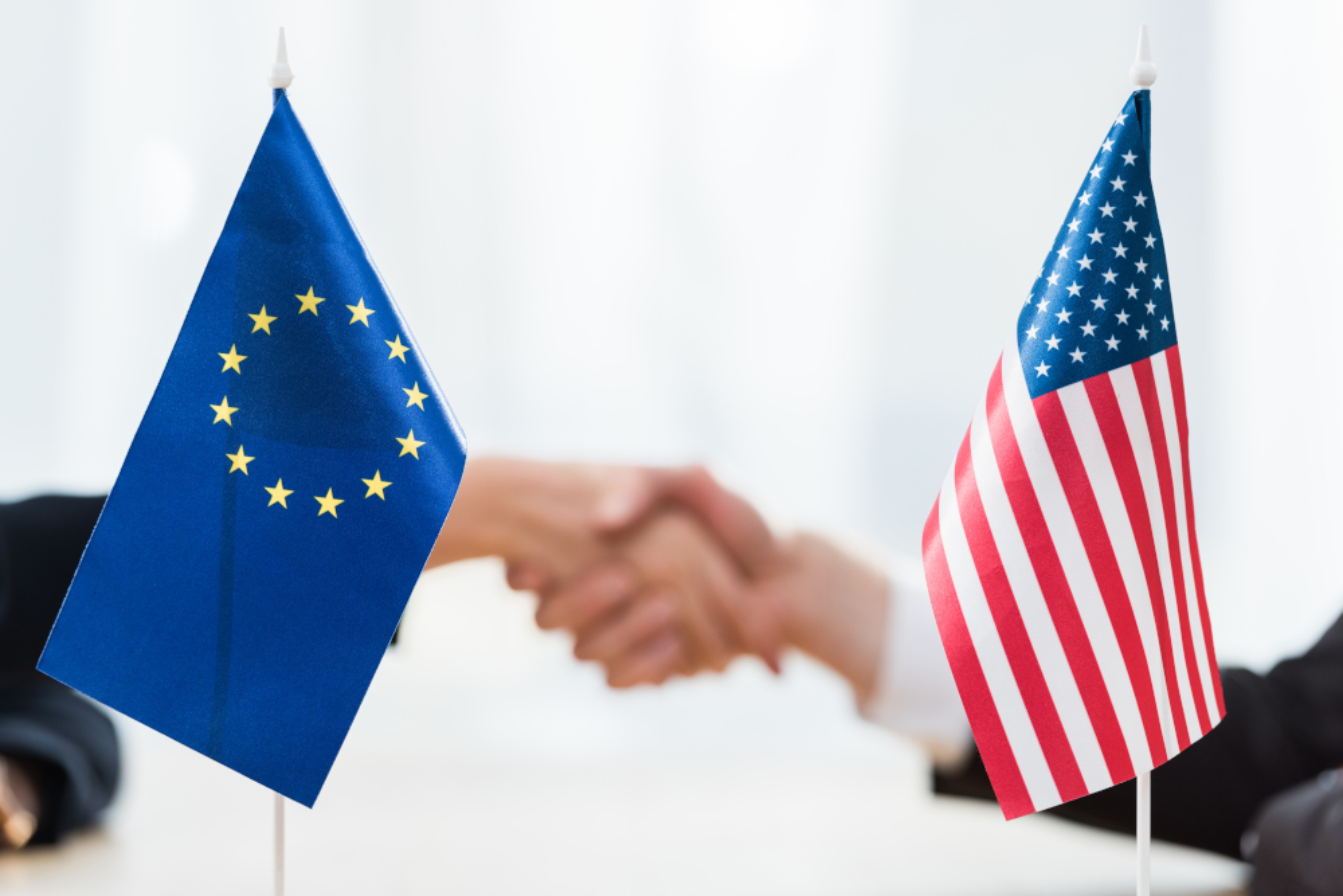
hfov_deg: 13.7
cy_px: 448
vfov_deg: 9.2
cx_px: 672
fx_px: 5596
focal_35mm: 150
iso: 125
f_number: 3.5
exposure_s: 1/200
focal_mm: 150
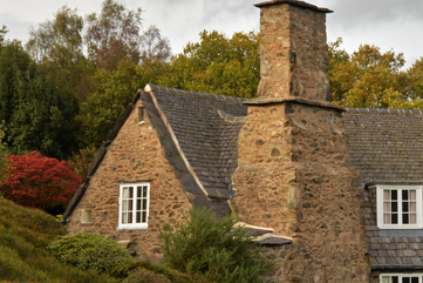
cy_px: 233
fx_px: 1469
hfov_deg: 16.1
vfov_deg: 10.9
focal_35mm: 125
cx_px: 425
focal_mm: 48
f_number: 18
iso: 200
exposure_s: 1/50
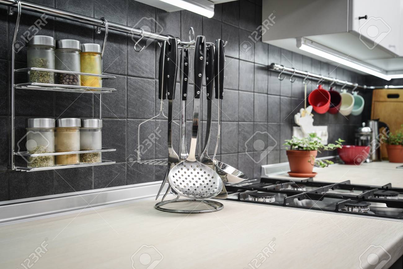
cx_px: 202
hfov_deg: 48.5
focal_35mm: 40
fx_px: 448
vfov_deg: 33.4
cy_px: 134
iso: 320
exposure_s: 1/30
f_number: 5.6
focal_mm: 40
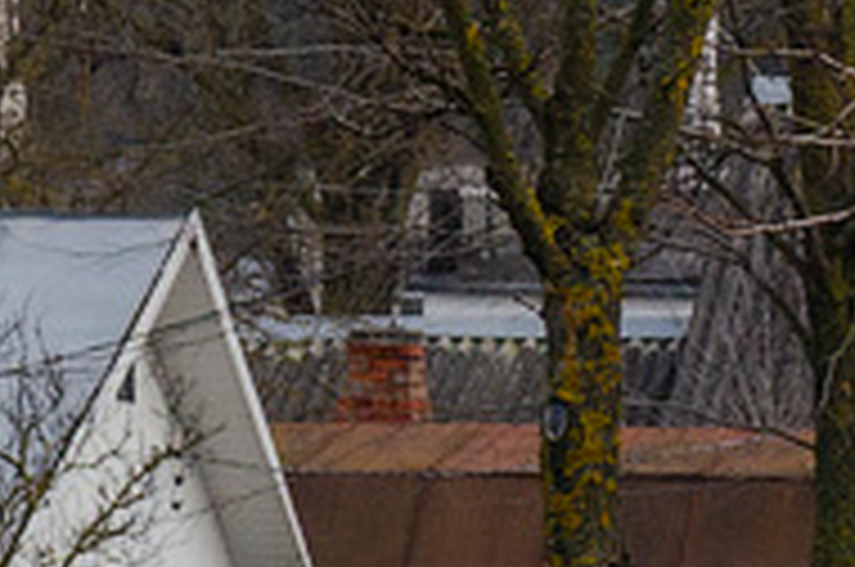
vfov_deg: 1.1
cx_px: 2646
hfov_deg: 1.7
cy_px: 61
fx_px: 29163
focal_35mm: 1230
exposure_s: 1/500
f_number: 8
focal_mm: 120
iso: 320
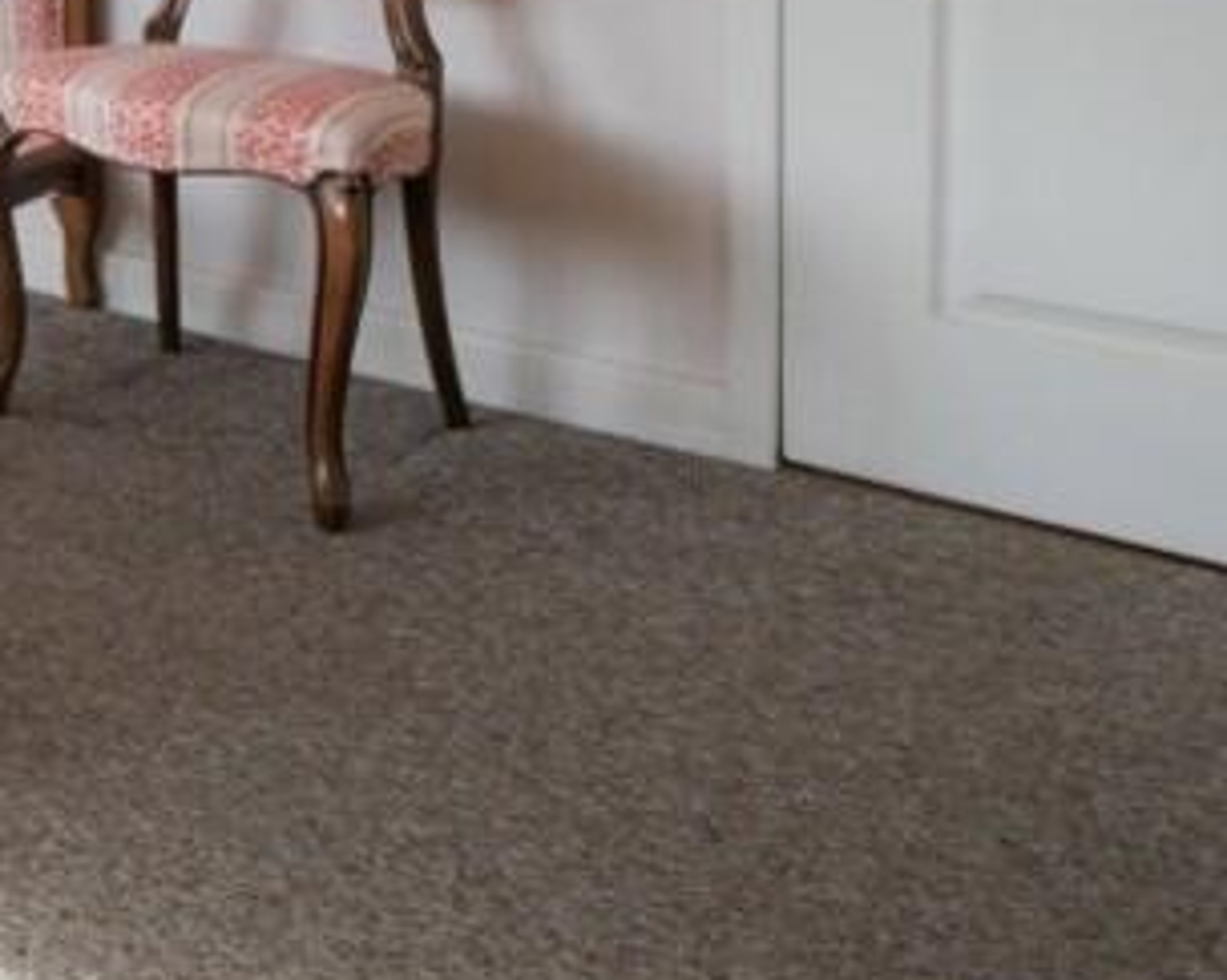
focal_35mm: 46
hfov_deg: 26.2
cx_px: -710
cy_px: -252
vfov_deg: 27.9
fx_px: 1670
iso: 200
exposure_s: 1/125
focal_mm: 7
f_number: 4
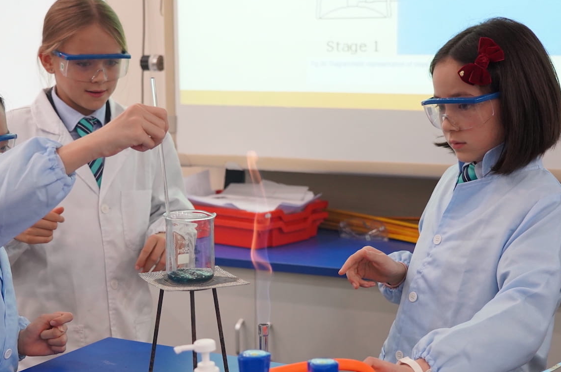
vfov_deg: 24.4
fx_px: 856
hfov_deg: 35.9
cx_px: 188
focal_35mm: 55
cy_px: 248
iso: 2500
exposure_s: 1/160
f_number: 4
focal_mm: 39
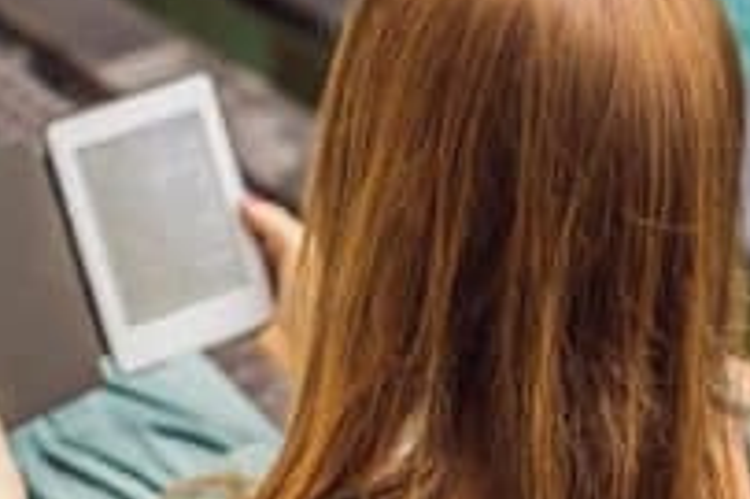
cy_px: 281
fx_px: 2373
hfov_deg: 17.8
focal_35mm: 114
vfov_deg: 12.0
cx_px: 115
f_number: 2.8
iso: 100
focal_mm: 55
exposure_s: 1/500
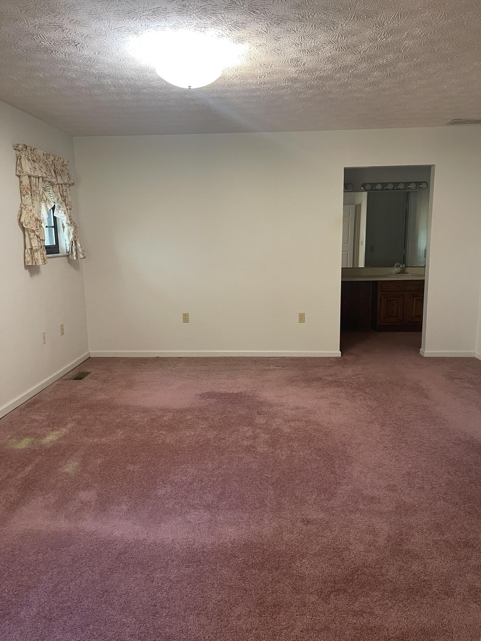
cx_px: 240
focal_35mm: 25
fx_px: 463
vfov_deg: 69.4
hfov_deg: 54.9
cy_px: 320
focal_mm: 5.1
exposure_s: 1/60
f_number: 1.6
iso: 160
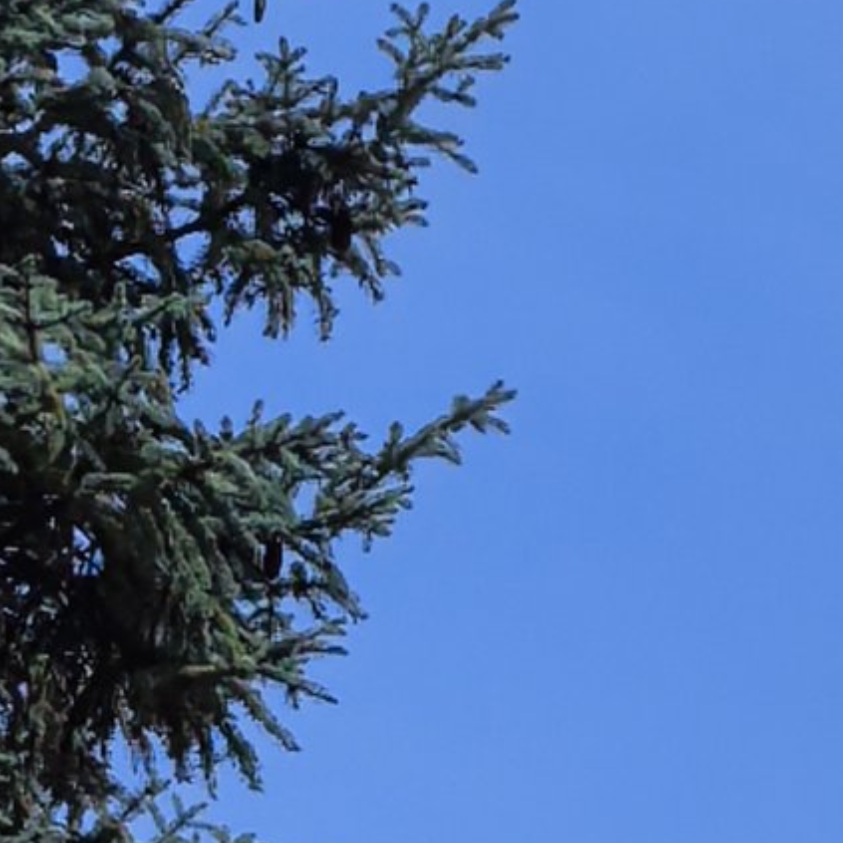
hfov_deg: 6.0
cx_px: 1493
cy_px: 1227
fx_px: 7852
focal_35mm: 285
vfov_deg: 6.1
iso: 50
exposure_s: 1/3333
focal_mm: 5.75
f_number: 2
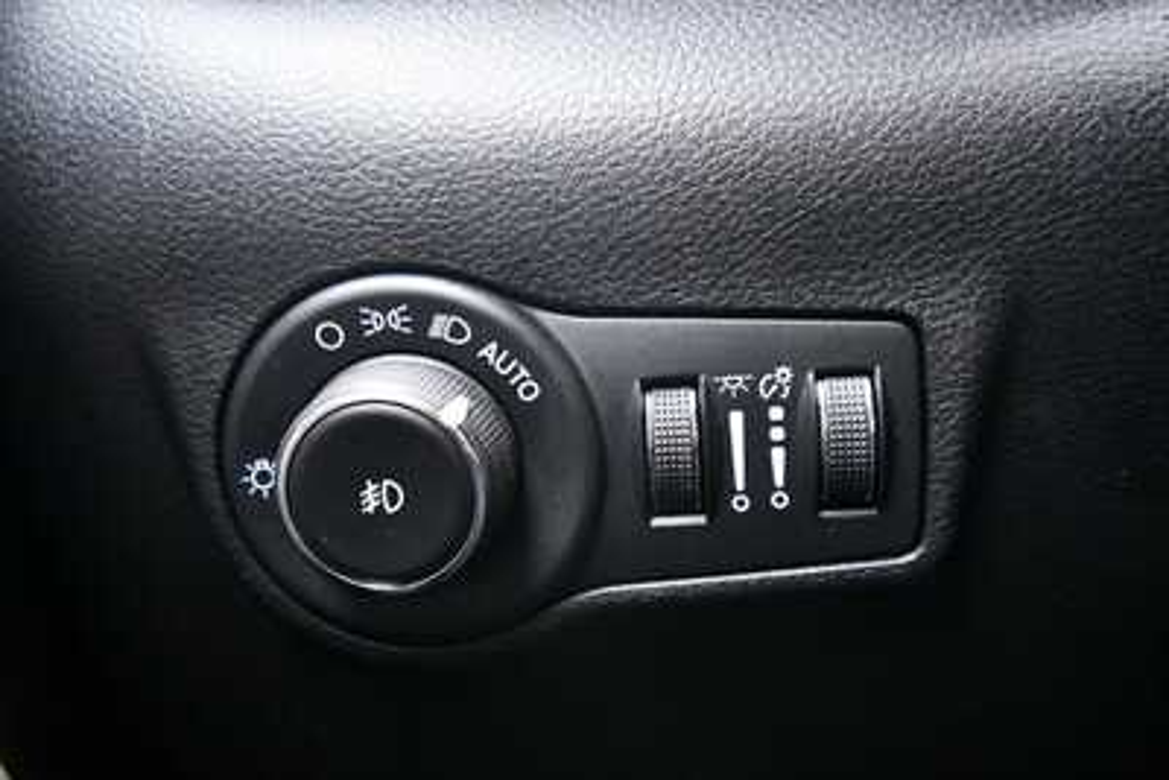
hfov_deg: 61.9
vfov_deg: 43.6
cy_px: 390
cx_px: 584
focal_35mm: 30
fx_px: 974
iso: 5600
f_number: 5.6
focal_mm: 20
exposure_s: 1/60
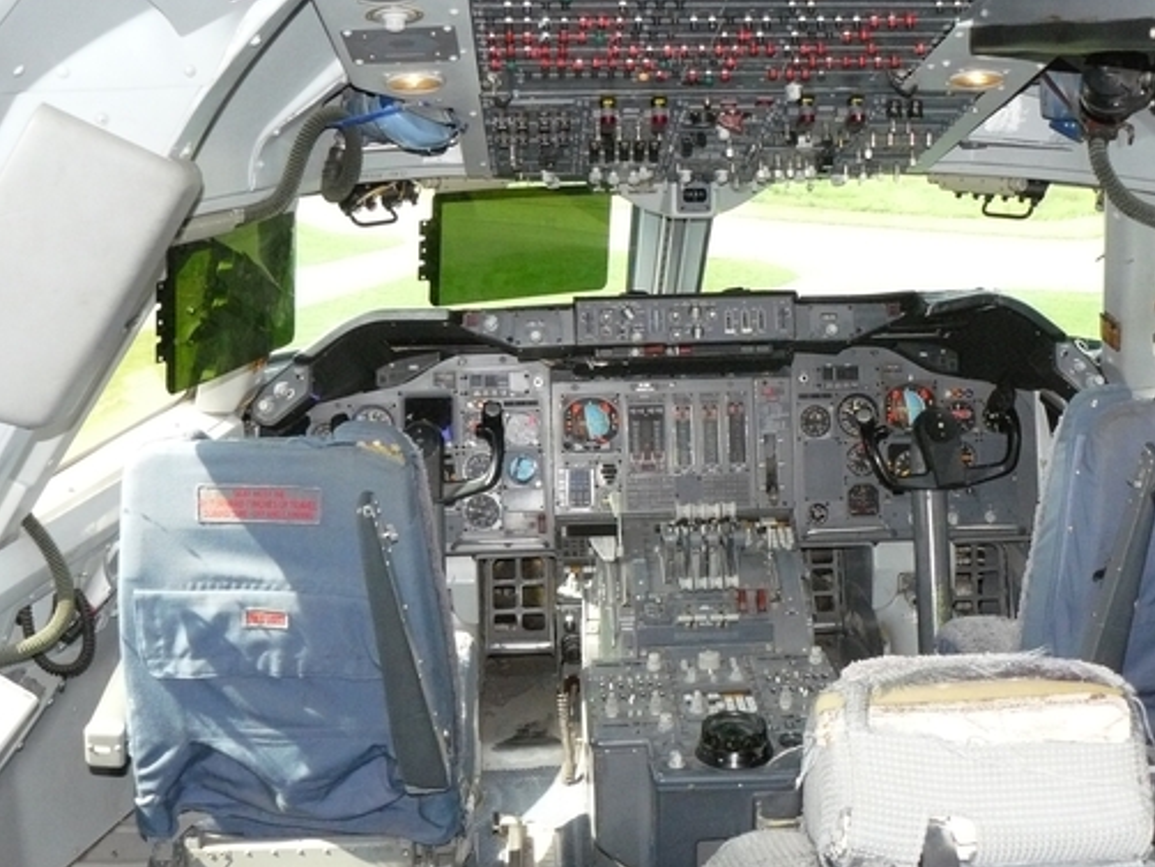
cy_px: 359
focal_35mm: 43
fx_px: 1435
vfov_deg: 33.5
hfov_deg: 43.7
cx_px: 672
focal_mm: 6
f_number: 5
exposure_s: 1/200
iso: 400
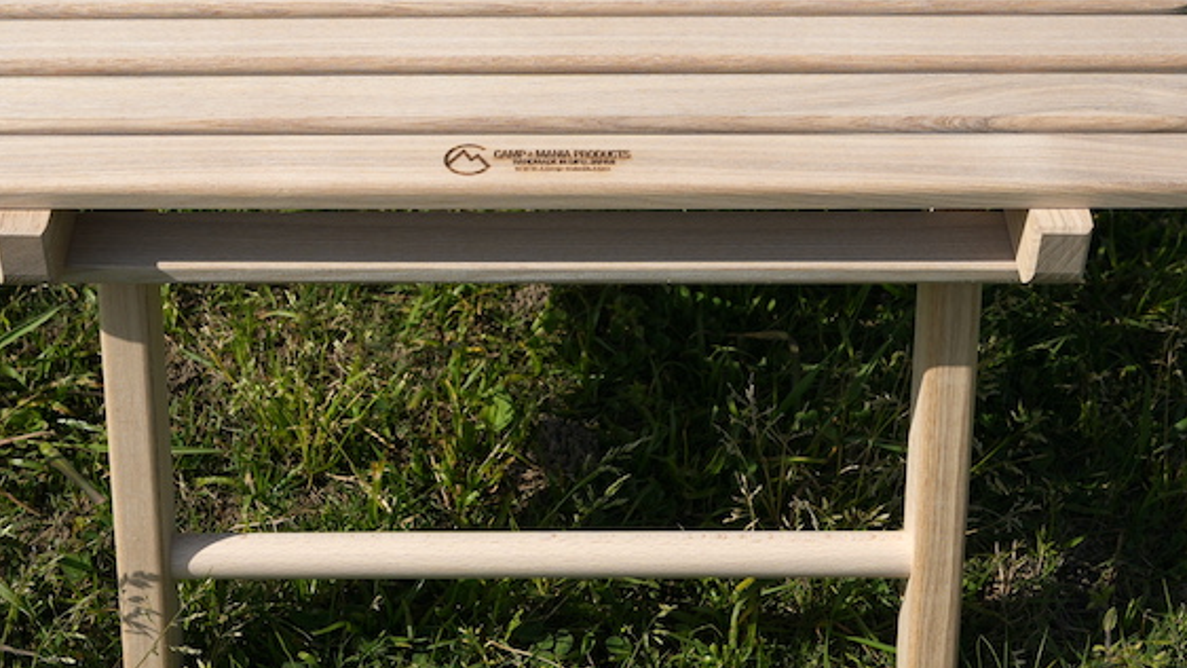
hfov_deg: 30.0
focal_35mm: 70
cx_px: 507
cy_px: 84
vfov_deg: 16.9
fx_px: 2213
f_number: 8
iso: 160
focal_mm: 37.7
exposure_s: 1/800
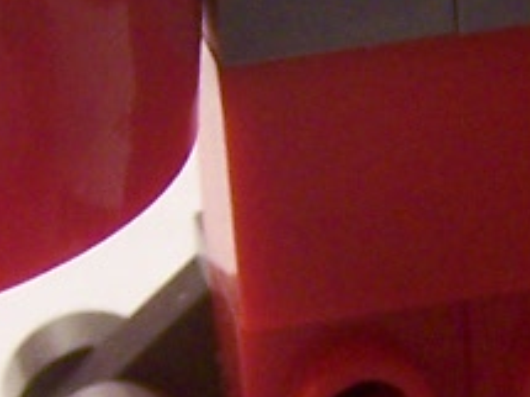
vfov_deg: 5.6
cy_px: 449
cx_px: 868
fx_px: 4055
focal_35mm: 265
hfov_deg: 7.3
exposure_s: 1/30
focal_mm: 6.3
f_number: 2.8
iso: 160
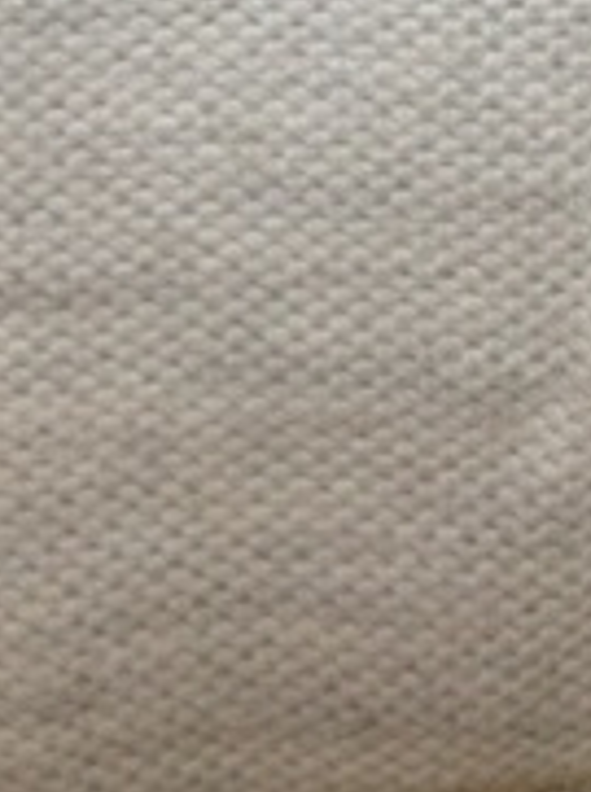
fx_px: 2833
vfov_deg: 14.9
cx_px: 271
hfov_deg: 11.9
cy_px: -354
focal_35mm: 124
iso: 160
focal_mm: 4.28
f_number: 2.4
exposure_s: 1/20
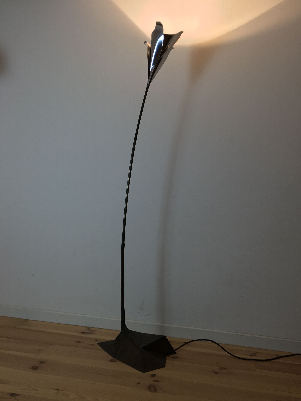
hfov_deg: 42.9
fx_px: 383
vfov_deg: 55.3
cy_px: 187
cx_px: 170
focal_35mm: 33
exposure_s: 1/33
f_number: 2.2
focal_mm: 4.15
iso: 32
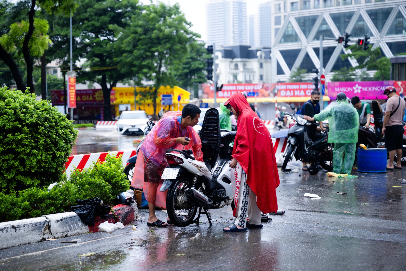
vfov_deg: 19.5
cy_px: 136
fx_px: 789
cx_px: 203
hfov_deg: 28.8
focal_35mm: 70
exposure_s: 1/320
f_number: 2.8
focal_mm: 70
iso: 160
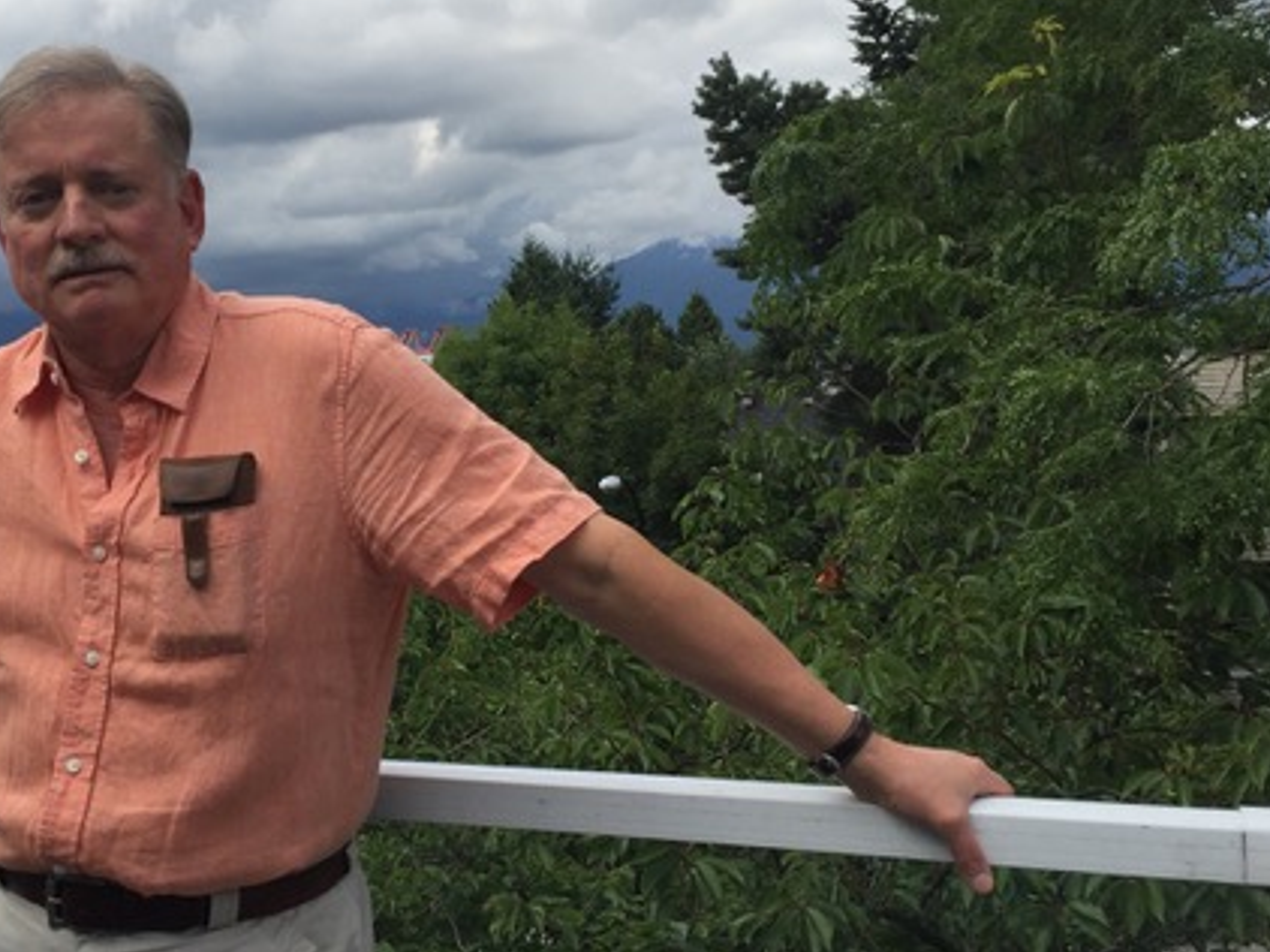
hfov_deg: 42.2
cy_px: 476
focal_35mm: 44
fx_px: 1613
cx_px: 391
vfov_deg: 32.8
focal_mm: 4.15
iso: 32
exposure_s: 1/1883
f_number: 2.2
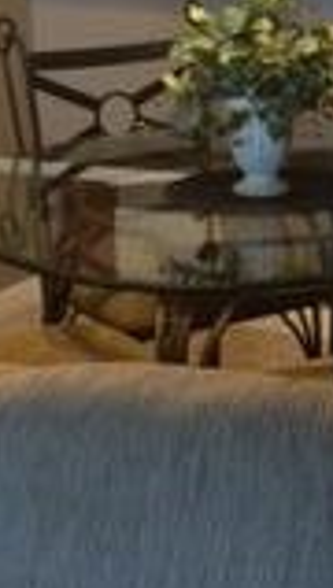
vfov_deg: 16.7
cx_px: 440
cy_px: 78
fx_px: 1984
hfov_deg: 9.4
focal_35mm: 127
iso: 160
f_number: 2.2
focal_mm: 4.15
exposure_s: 1/30
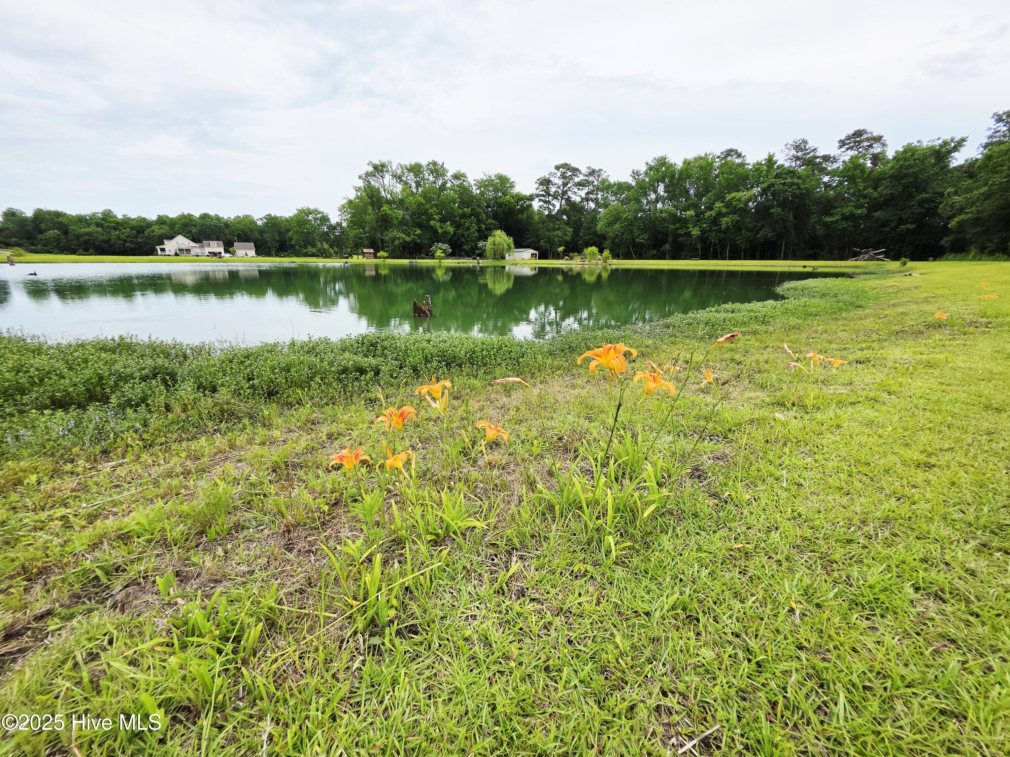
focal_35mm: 13
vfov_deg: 89.9
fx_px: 379
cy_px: 378
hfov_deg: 106.2
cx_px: 505
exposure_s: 1/2000
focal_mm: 2.2
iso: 40
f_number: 1.9
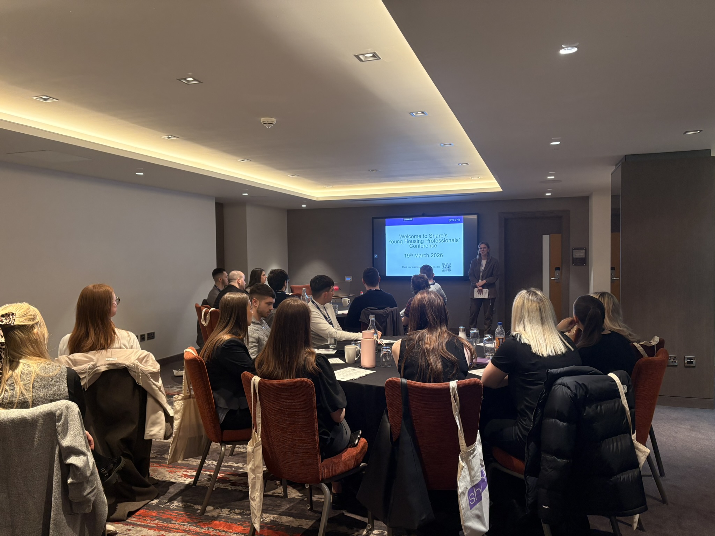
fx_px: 537
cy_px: 268
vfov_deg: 53.1
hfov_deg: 67.3
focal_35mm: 26
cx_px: 358
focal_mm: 5.96
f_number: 1.6
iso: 160
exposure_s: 1/60
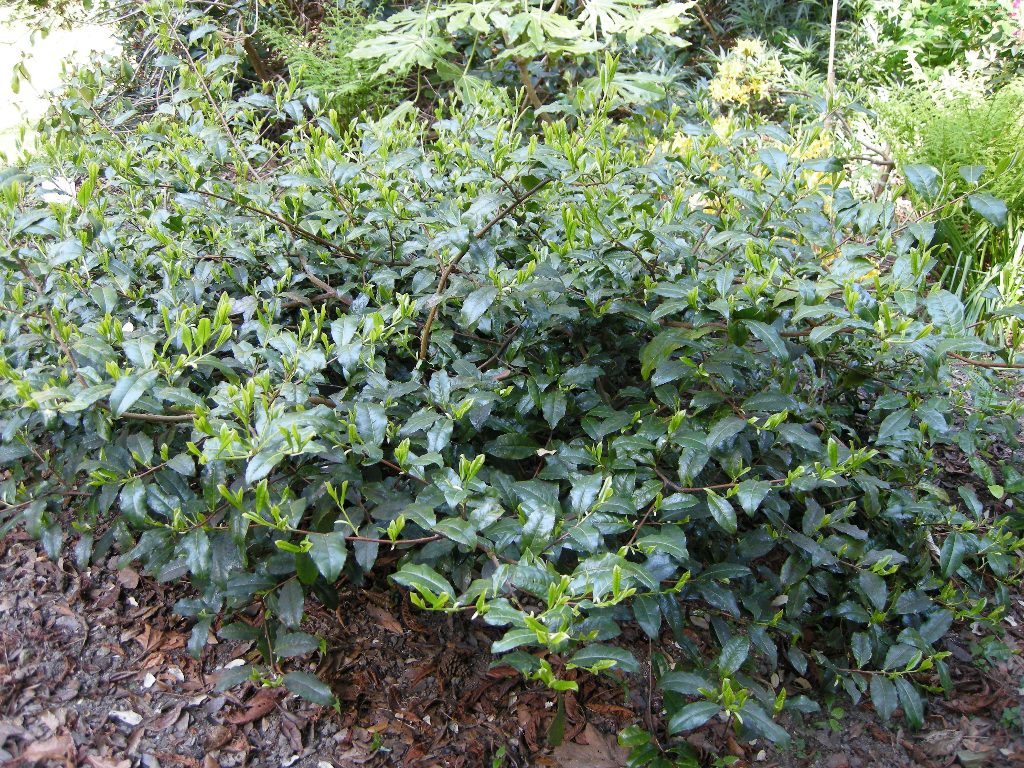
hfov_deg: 52.6
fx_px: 1035
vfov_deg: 40.7
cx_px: 512
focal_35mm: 35
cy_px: 384
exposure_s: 1/51.5
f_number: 2.7
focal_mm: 7.5
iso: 112
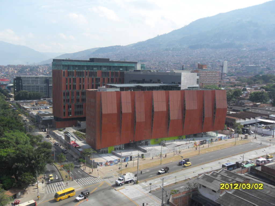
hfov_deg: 52.6
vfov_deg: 40.7
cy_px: 103
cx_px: 138
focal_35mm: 35
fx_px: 278
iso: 80
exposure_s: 1/125
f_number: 8.2
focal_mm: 6.3
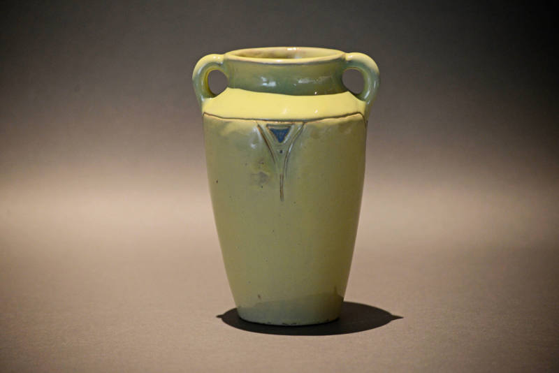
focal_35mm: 135
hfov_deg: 15.2
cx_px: 280
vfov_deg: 10.2
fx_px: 2097
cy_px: 186
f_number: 5.6
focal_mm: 135
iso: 2000
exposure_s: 1/60
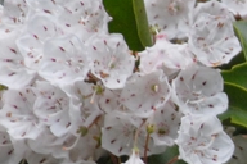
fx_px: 16500
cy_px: 99
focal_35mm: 2405
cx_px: 325
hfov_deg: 0.9
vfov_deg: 0.6
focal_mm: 300
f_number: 9
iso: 400
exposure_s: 1/320
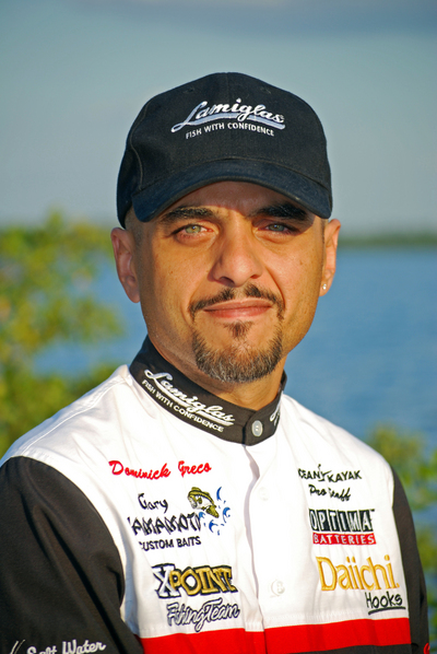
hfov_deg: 10.7
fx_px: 2343
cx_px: 218
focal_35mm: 129
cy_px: 327
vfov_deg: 15.9
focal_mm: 86
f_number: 4.5
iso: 100
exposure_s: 1/125
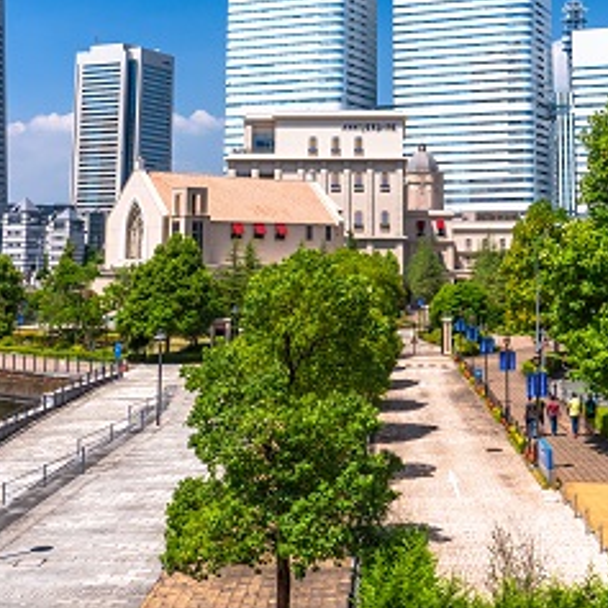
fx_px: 1093
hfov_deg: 30.8
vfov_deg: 29.8
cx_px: 413
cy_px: 67
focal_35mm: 55
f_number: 8
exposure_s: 1/500
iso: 250
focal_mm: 24
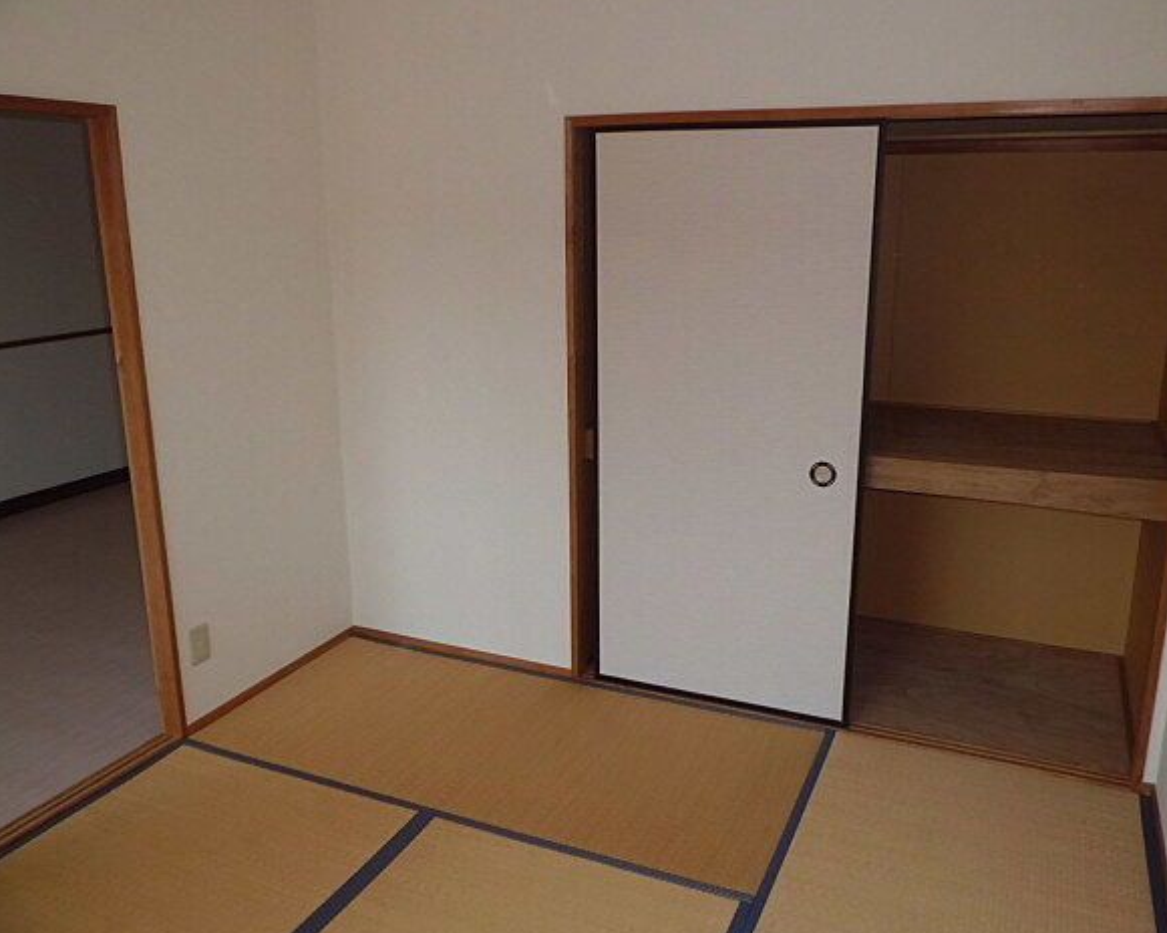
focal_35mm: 28
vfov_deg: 51.5
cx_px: 604
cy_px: 464
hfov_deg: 62.2
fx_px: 967
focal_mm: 4.7
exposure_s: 1/250
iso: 64
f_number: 2.8
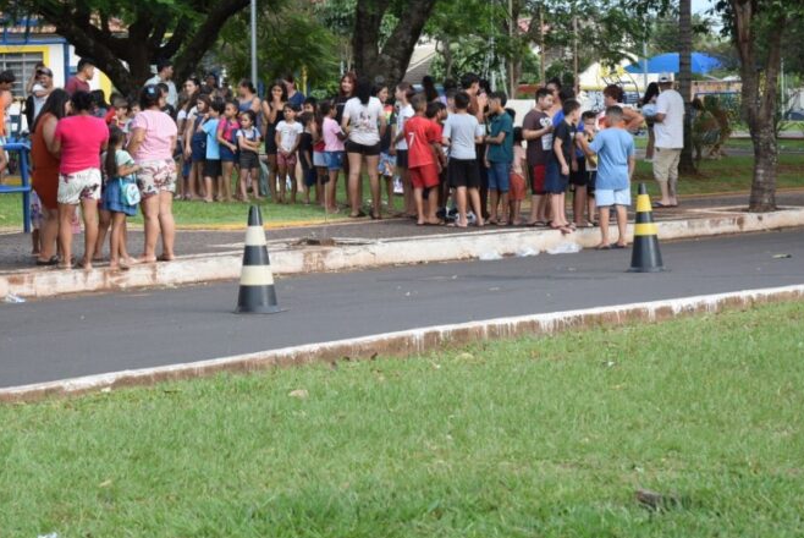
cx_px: 213
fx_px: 2503
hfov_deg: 18.1
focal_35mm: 112
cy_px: 143
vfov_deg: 12.2
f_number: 8
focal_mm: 48
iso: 400
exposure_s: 1/250
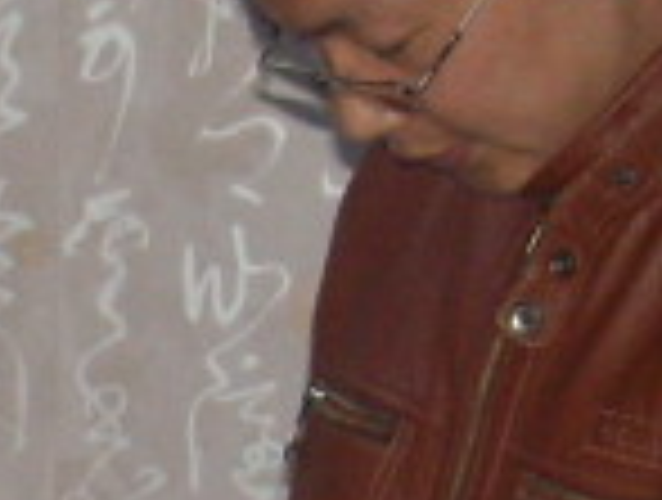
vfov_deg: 5.9
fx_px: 4659
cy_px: 1122
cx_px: -482
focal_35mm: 243
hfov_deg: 7.9
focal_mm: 5.7
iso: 200
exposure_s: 1/60
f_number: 2.8
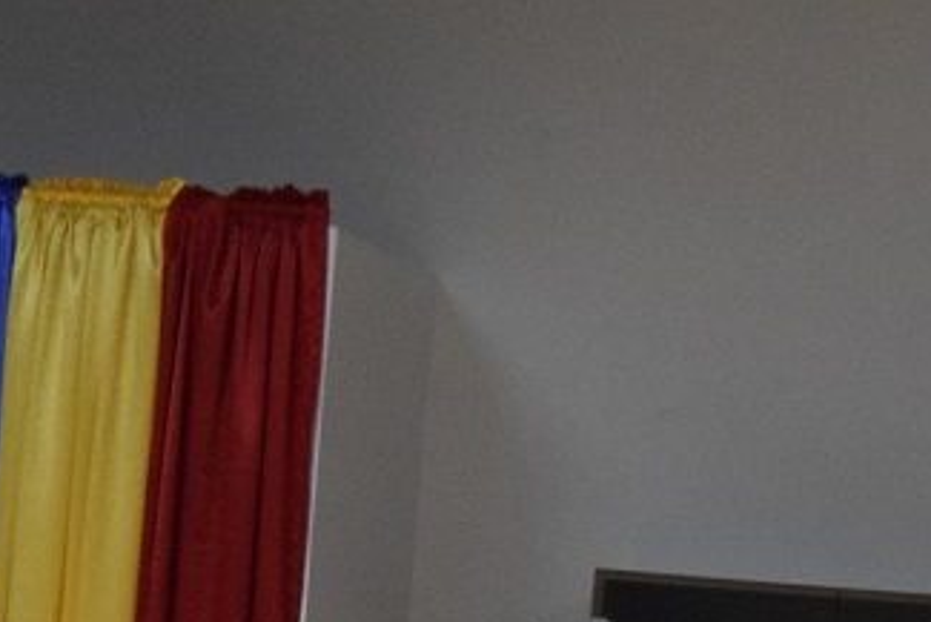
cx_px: 413
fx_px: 7887
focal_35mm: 305
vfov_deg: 4.5
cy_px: 912
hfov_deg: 6.8
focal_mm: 55
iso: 3200
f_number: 5.6
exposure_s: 1/50
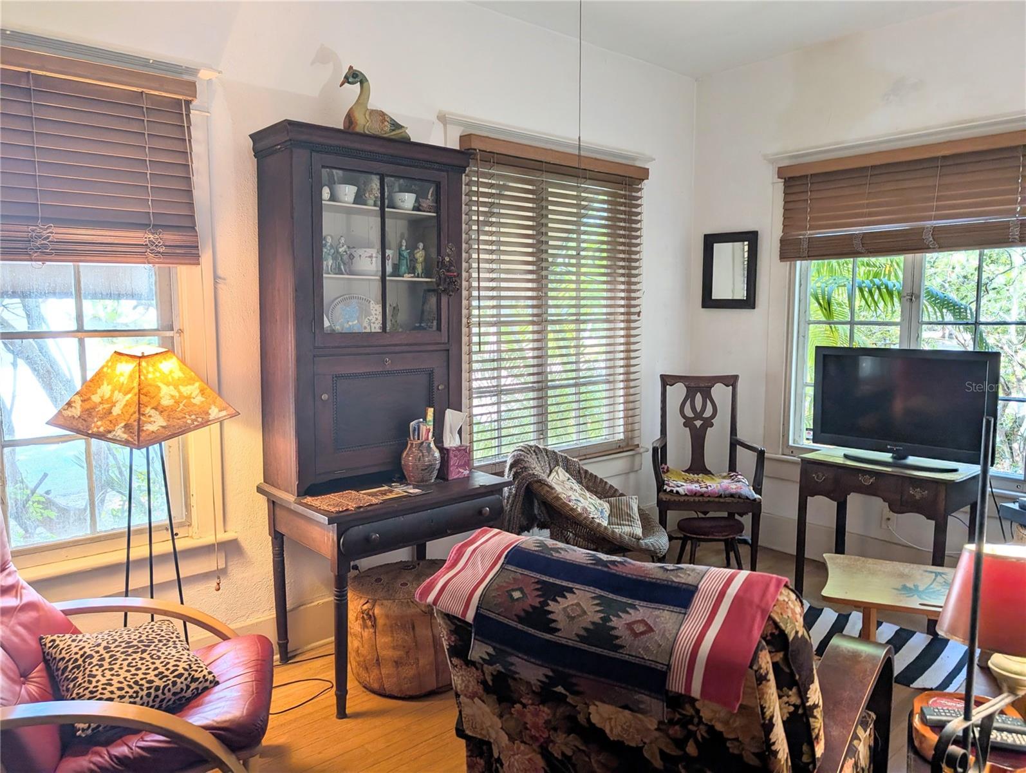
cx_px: 513
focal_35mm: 24
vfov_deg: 56.9
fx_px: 712
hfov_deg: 71.5
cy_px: 386
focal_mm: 6.9
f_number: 1.68
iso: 21
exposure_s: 1/30
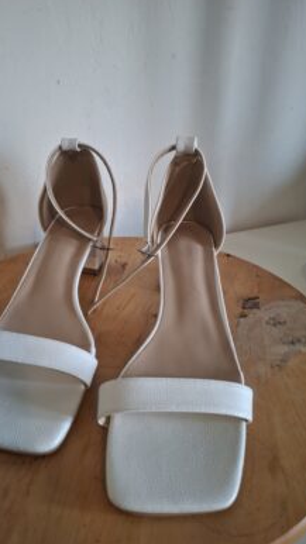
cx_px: 133
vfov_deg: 71.9
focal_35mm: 26
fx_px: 375
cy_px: 265
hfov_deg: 44.3
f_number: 1.8
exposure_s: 1/50
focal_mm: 5.54
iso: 320
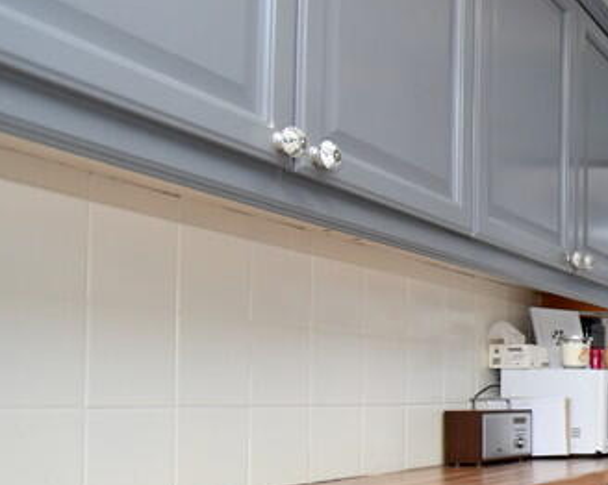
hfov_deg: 27.3
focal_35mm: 44
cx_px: 934
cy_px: 404
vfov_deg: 32.9
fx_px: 791
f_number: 4.5
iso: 800
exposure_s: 1/125
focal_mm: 10
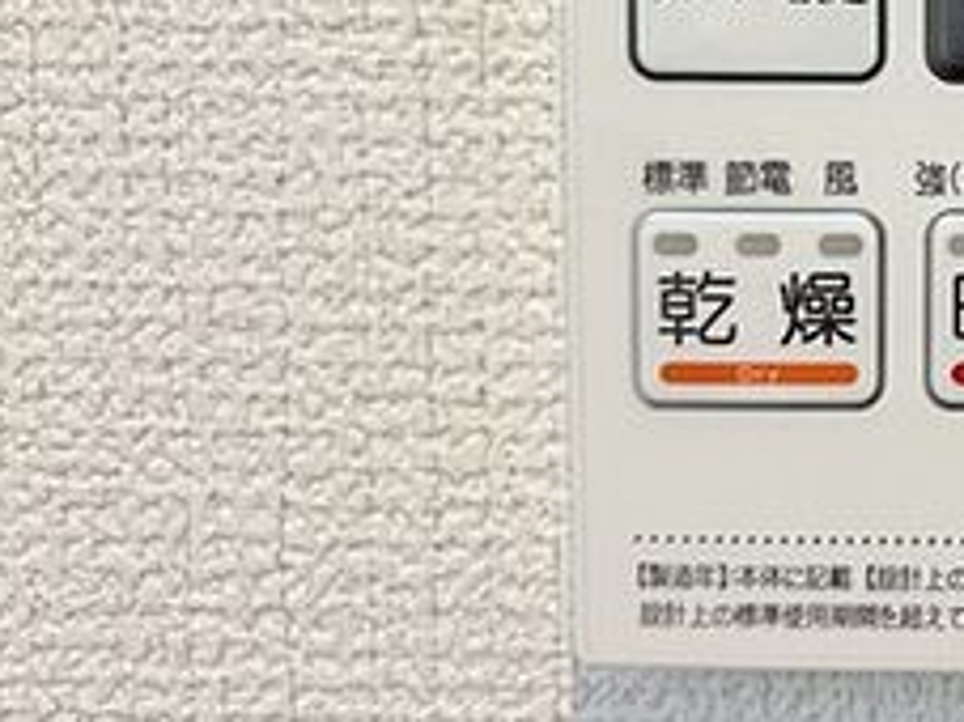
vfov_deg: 20.2
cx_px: 1223
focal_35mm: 71
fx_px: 1976
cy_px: 28
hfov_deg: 24.3
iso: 125
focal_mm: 5.96
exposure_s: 1/100
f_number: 1.6
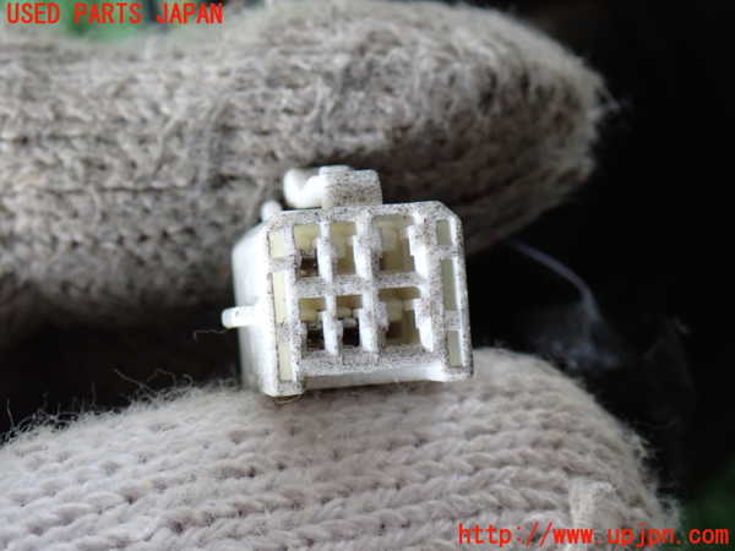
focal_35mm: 88
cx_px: 368
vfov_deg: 16.8
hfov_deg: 22.3
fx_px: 1869
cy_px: 276
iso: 1000
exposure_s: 1/20
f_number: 4.5
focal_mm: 15.66
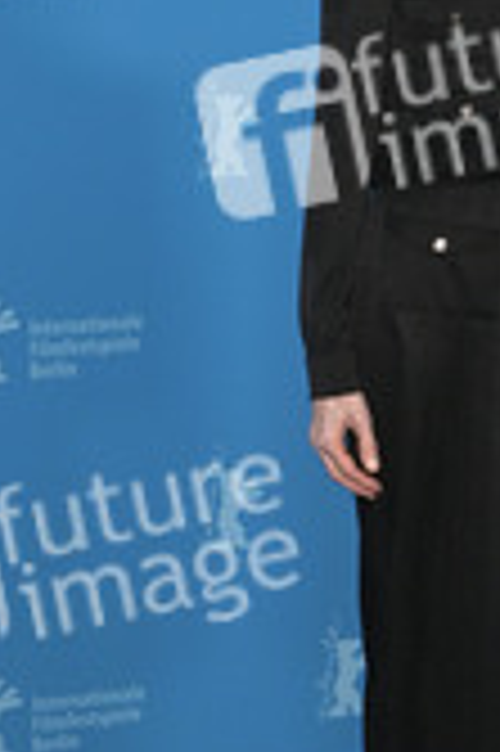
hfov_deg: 12.2
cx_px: 559
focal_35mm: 110
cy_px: 338
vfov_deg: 18.6
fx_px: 2296
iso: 1250
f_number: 4
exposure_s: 1/800
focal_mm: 46
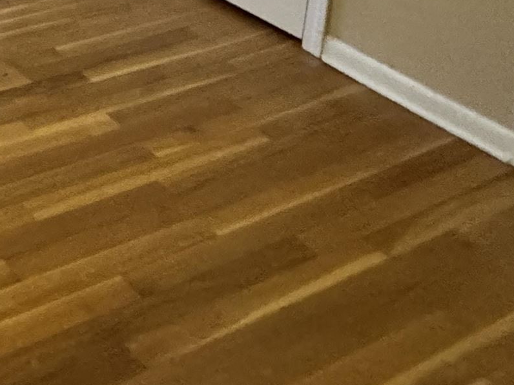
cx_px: -304
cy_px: -339
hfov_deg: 24.8
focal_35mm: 54
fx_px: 802
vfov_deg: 19.2
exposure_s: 1/60
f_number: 2.2
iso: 640
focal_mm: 2.22
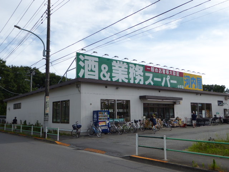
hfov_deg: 55.4
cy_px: 86
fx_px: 218
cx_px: 114
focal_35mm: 33
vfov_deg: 42.9
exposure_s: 1/640
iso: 80
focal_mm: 5.8
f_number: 3.6
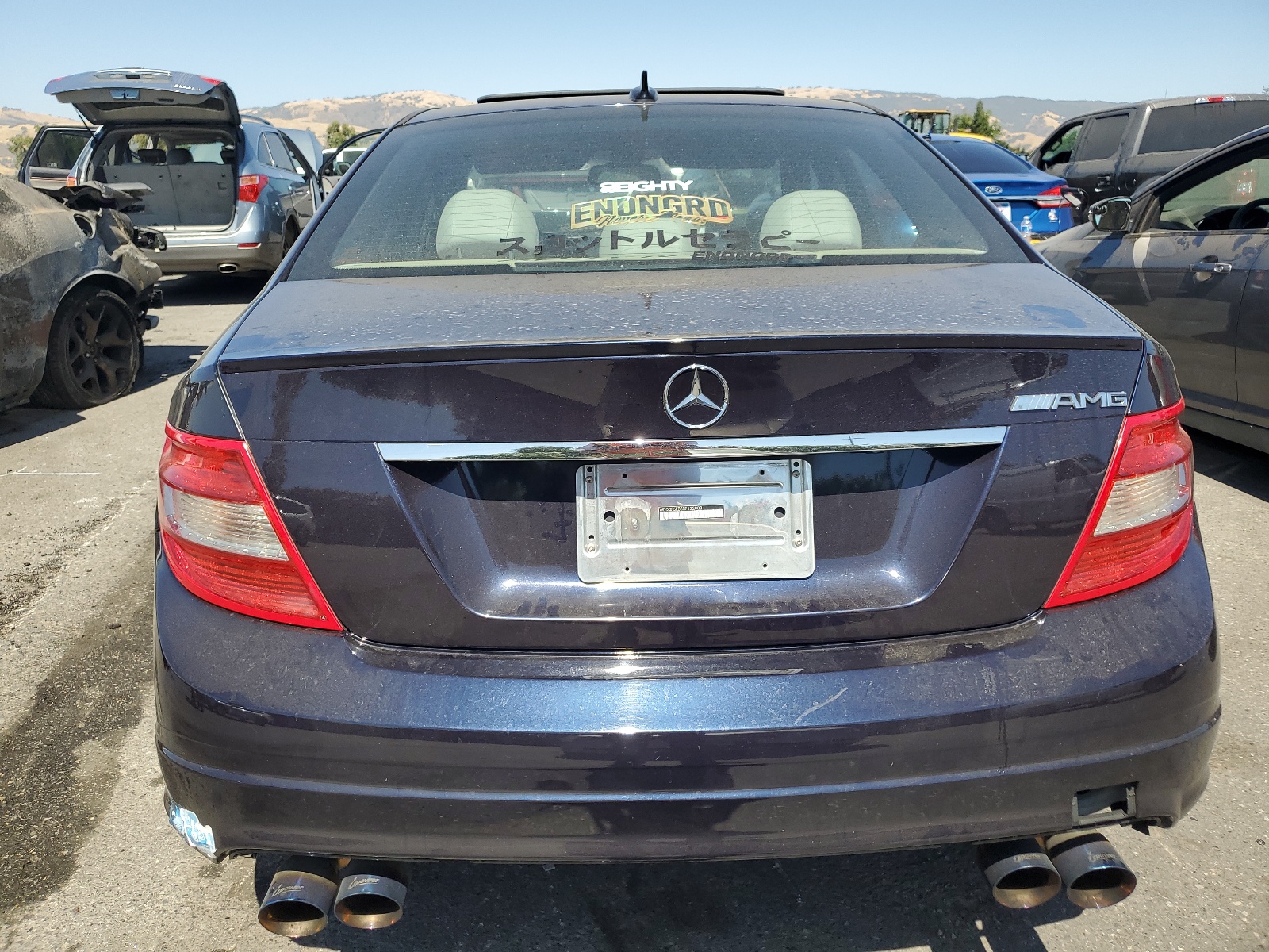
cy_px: 476
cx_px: 634
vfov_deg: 53.1
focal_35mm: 26
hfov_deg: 67.3
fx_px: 953
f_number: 1.5
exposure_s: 1/2000
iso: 50
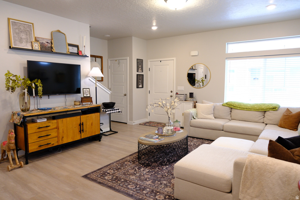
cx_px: 150
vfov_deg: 53.1
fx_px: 200
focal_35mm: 24
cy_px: 100
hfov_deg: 73.7
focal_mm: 16
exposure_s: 1/100
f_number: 2.8
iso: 1000
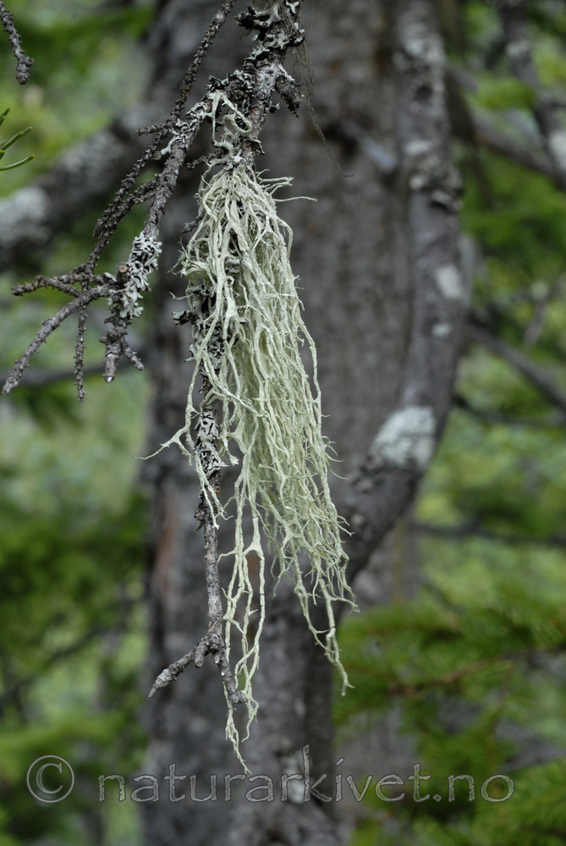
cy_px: 423
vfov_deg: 22.6
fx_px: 2117
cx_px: 283
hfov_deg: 15.2
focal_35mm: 90
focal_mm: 60
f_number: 20
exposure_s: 1/30
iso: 400
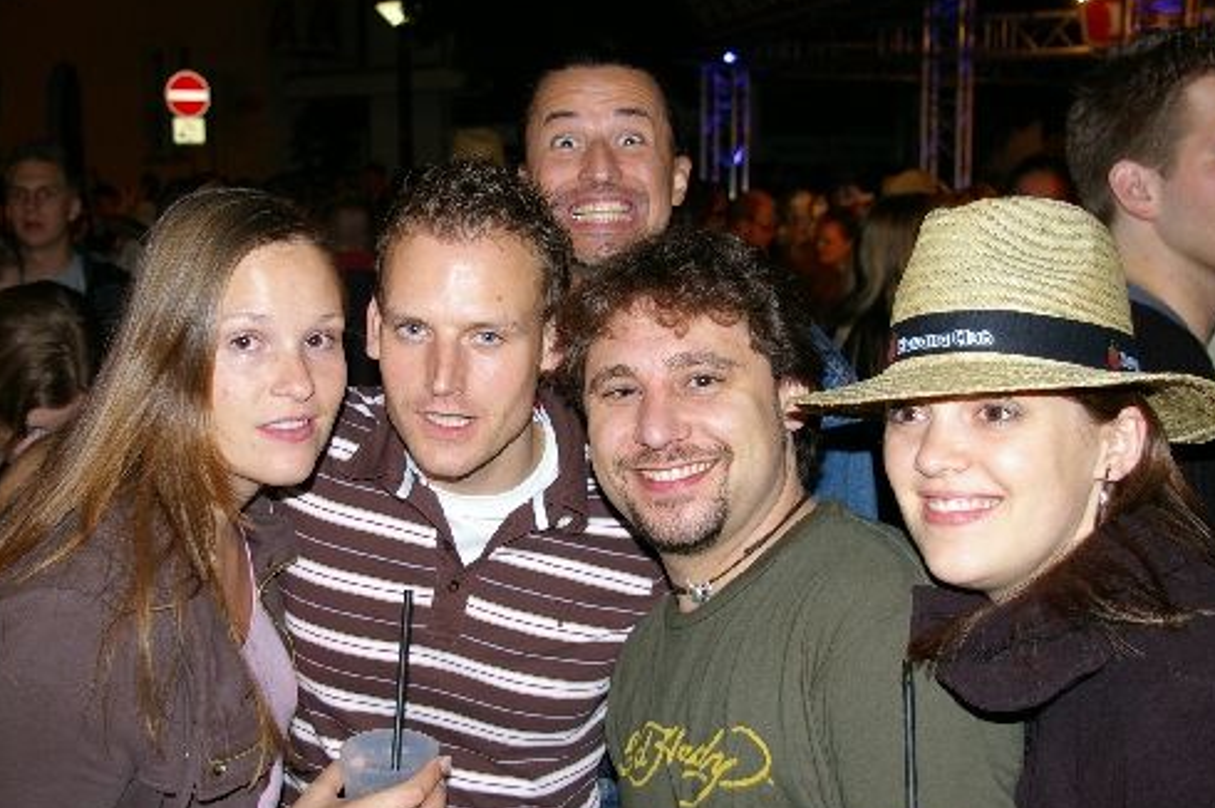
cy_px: 369
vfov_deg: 30.7
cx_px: 543
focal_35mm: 44
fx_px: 1474
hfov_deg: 44.7
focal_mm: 21
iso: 200
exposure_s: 1/30
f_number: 4
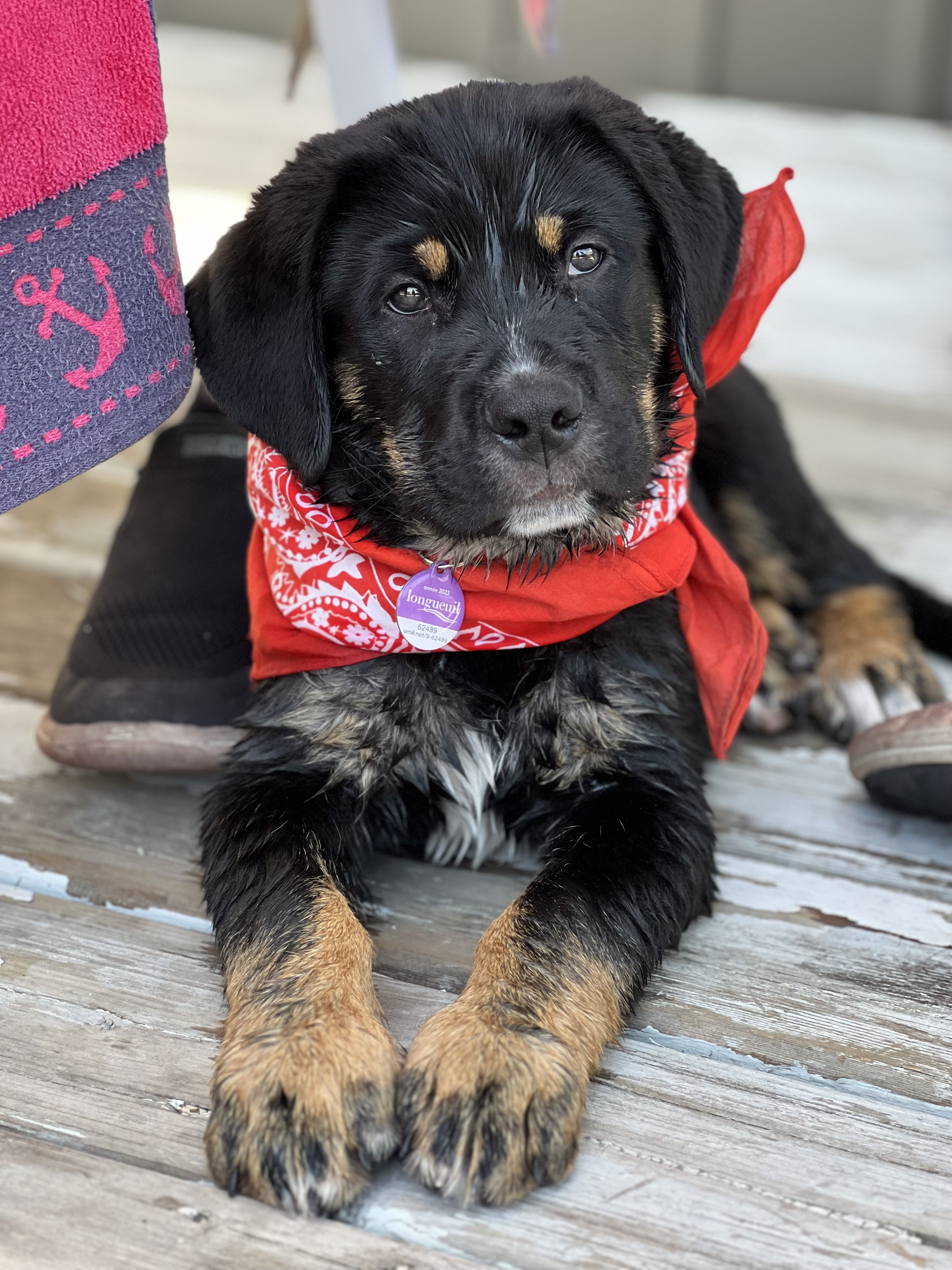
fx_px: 2824
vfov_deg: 25.3
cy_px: 635
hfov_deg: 19.1
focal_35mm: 77
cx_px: 476
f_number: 2.8
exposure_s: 1/121
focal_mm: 9
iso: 125
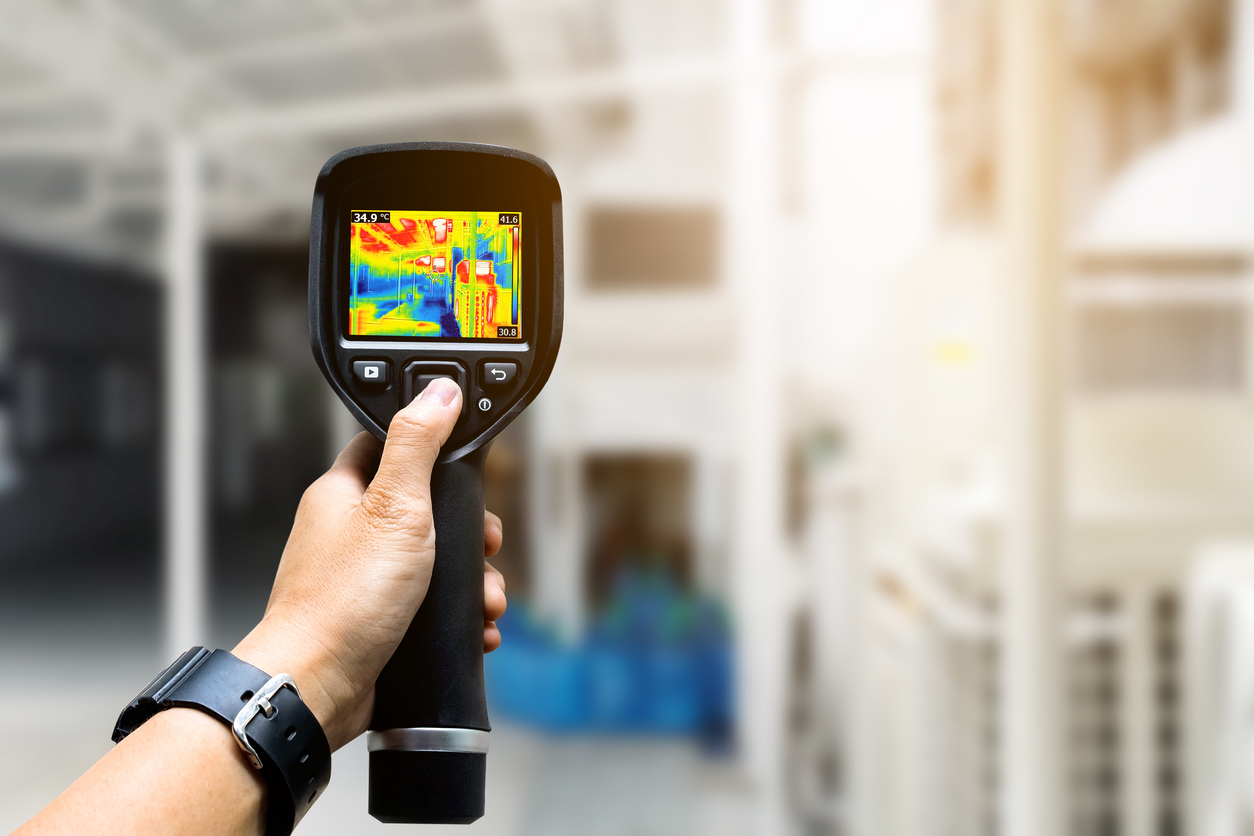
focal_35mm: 76
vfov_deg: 17.9
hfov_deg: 26.7
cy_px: 418
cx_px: 627
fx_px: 2647
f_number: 8
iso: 200
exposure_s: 1/30
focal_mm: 50.5
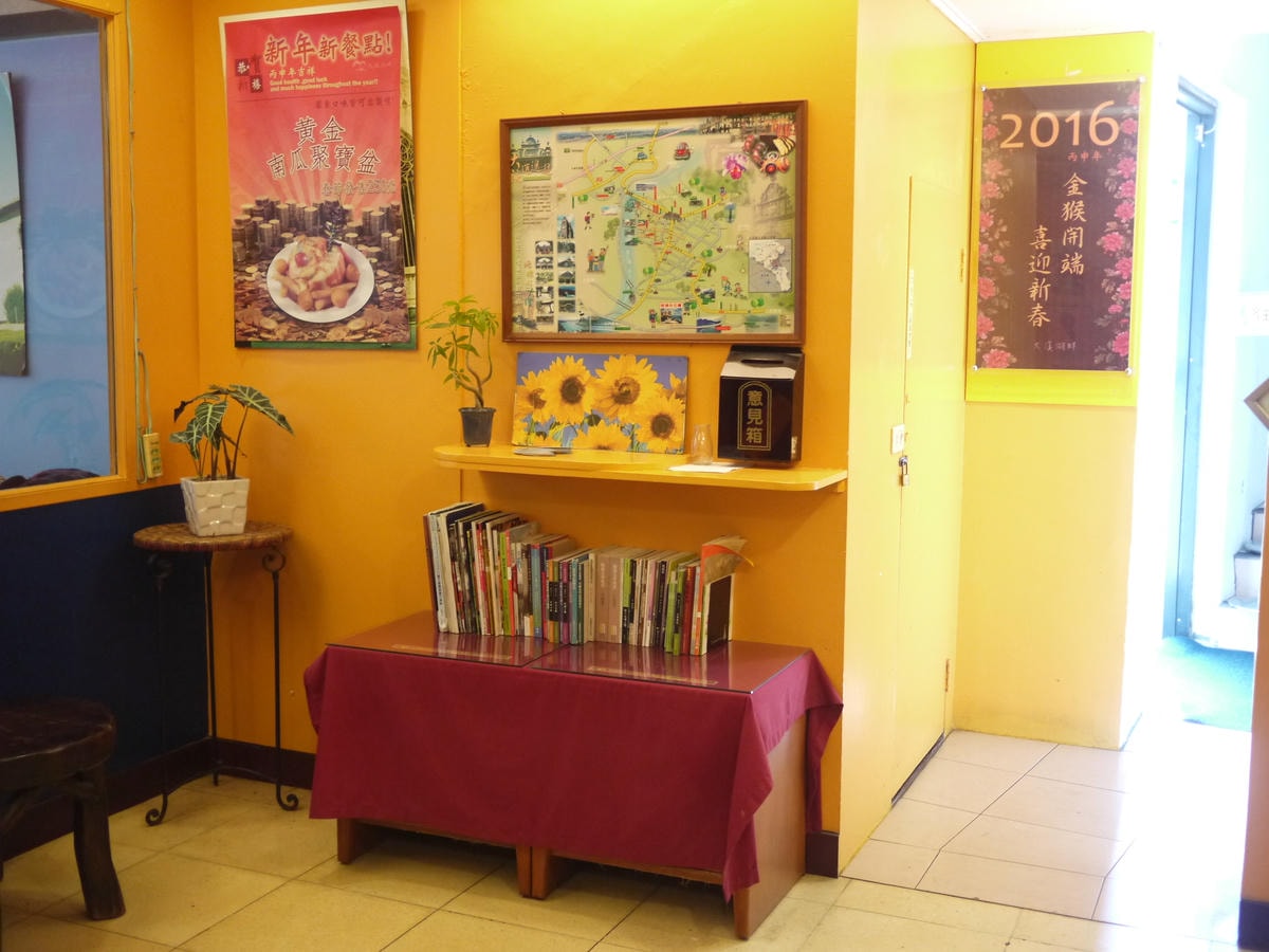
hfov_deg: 46.8
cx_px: 634
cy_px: 476
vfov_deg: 36.0
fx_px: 1466
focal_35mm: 40
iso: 800
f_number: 1.7
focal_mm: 20
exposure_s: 1/125
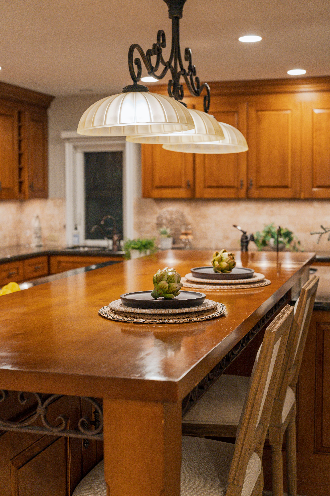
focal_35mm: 50
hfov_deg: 27.0
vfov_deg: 39.6
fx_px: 687
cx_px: 165
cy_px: 248
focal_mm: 50
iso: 1000
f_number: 4
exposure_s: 1/40
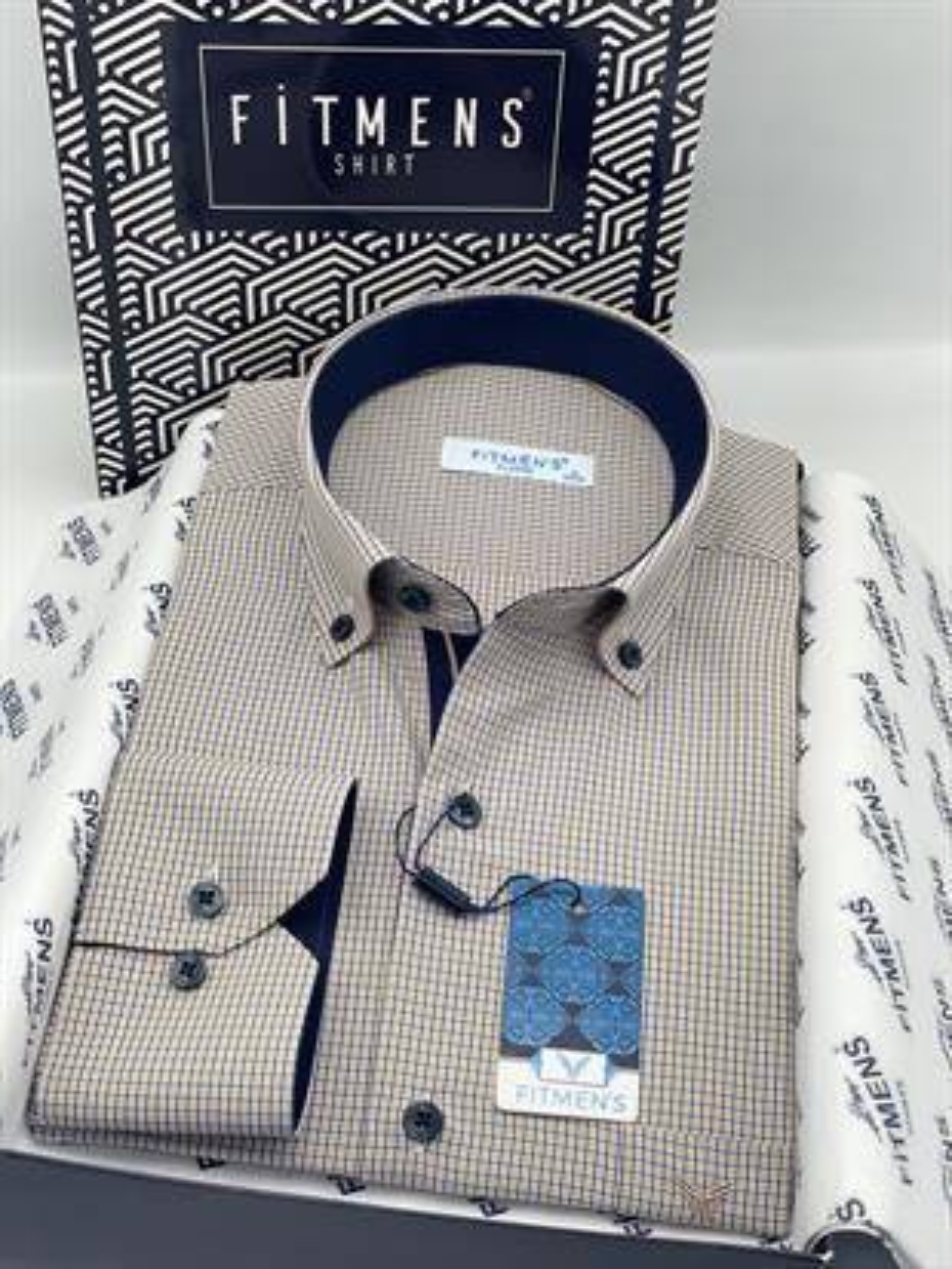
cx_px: 476
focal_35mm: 52
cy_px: 634
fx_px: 1906
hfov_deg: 28.0
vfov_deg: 36.8
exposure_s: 1/122
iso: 25
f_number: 2
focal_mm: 6
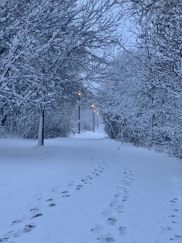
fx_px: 540
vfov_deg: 25.3
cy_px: 122
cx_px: 91
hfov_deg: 19.1
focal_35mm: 77
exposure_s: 1/99
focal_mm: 9
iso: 200
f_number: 2.8
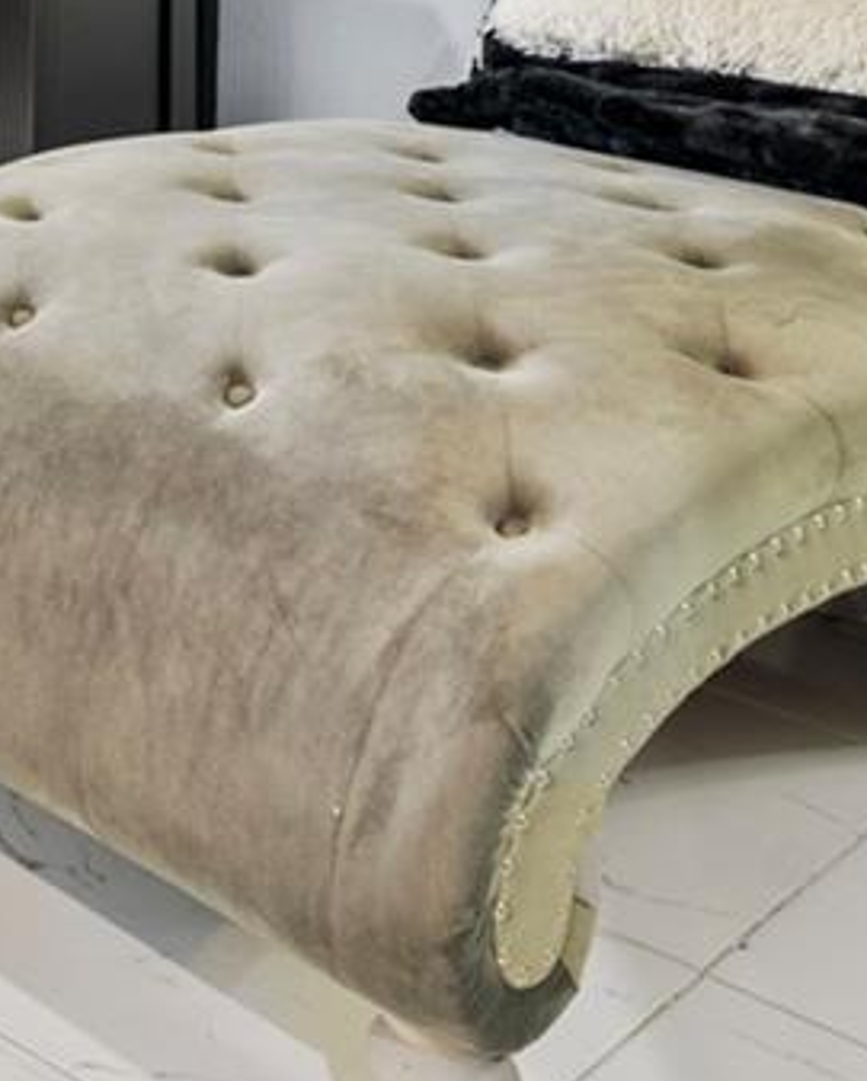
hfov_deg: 16.0
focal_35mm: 71
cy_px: -480
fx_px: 2274
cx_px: -934
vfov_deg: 22.6
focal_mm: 16
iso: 100
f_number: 8
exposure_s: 6
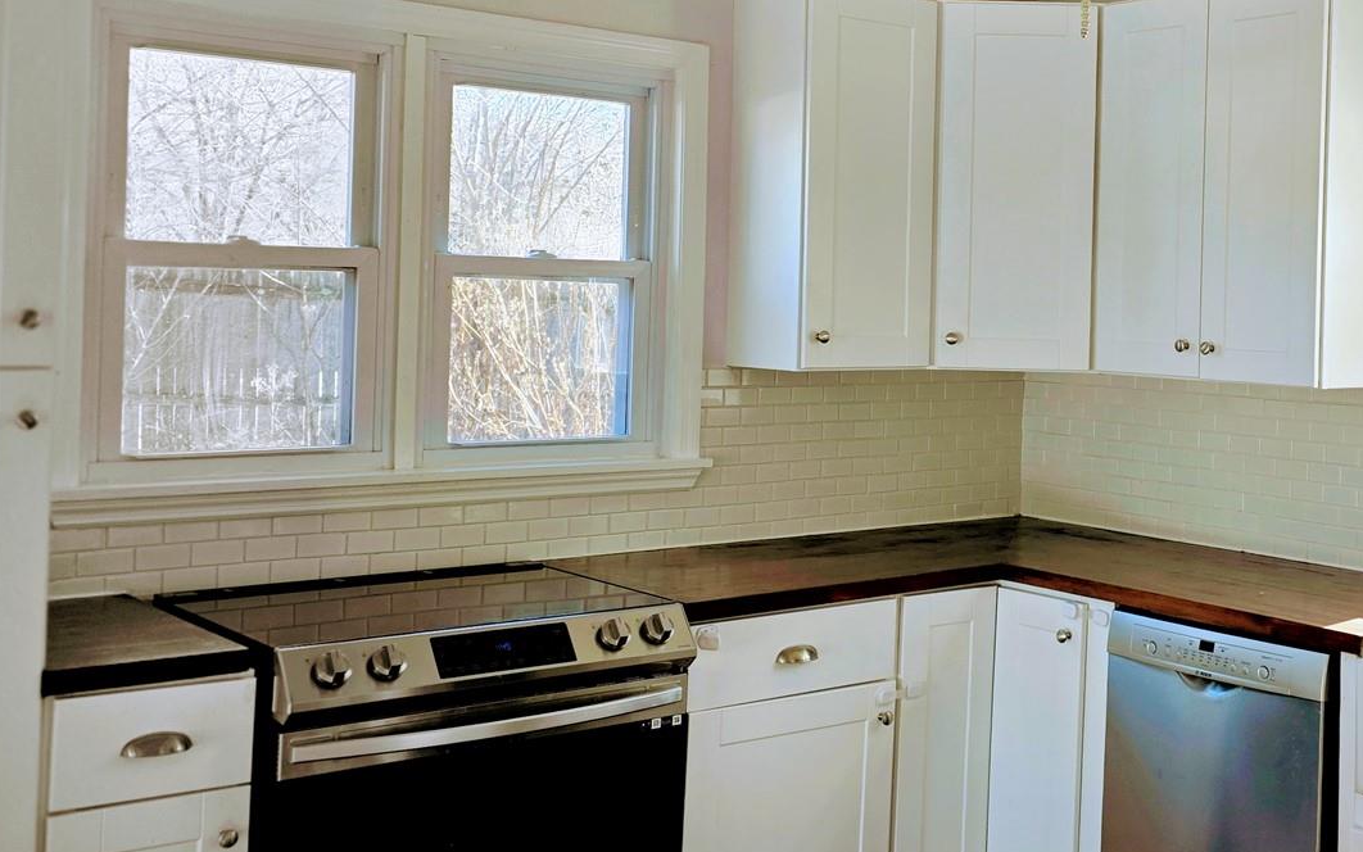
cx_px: 1060
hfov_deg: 41.1
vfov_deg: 27.3
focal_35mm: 47
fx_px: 1746
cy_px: 307
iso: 64
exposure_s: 1/180
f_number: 1.7
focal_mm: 6.3
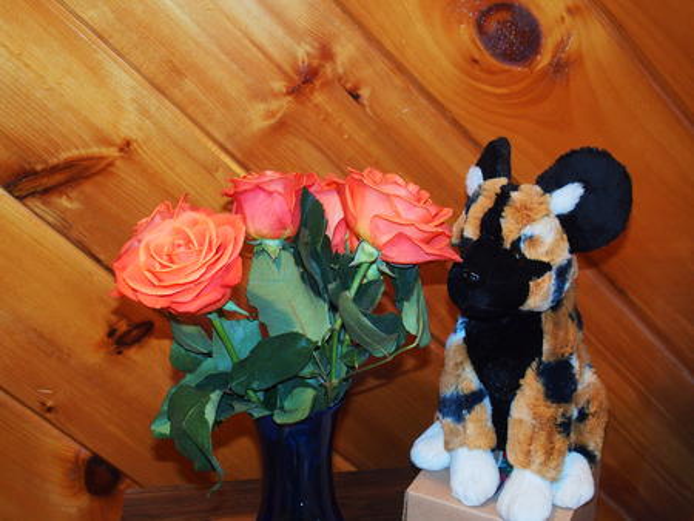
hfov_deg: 44.8
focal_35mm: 42
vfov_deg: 34.4
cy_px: 260
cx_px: 347
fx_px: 842
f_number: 2.8
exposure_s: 1/40
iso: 400
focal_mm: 9
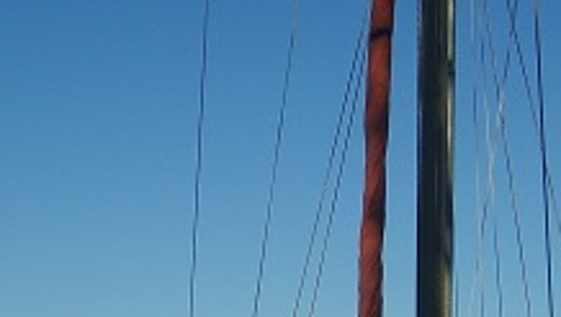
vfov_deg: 10.0
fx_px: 1742
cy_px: 485
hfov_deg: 18.3
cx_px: 322
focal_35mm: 117
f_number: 7.1
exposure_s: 1/500
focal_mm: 5.8
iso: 50
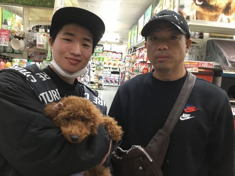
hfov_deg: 58.4
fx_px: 210
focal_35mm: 31
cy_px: 88
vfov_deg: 45.4
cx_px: 118
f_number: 2.4
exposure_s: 1/30
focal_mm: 3.3
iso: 160
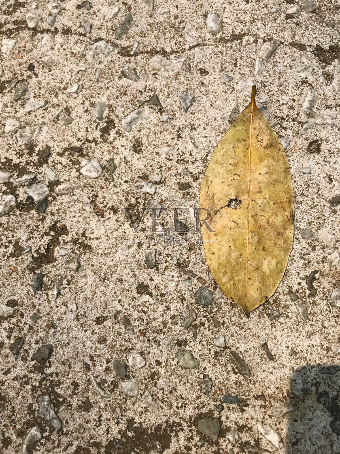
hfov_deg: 49.7
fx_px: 367
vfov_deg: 63.4
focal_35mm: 28
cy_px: 227
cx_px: 170
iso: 20
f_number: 1.8
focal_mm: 3.99
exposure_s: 1/1953
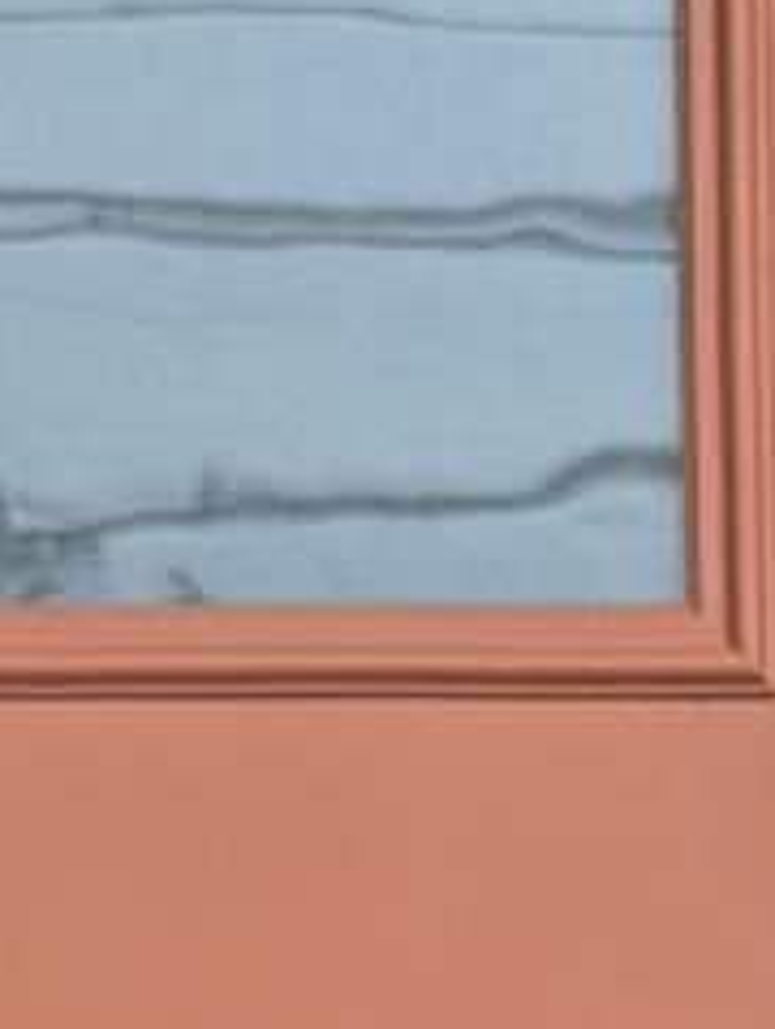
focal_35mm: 309
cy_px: 1627
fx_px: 9199
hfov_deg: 4.7
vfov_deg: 6.3
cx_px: 2071
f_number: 1.85
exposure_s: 1/873
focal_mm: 6.81
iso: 49
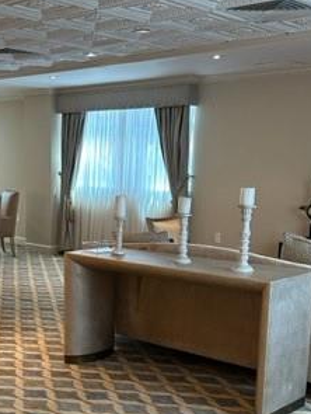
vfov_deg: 36.1
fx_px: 622
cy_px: 299
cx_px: 83
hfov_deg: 27.7
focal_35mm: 52
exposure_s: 1/60
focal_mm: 6.86
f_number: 1.78
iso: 200
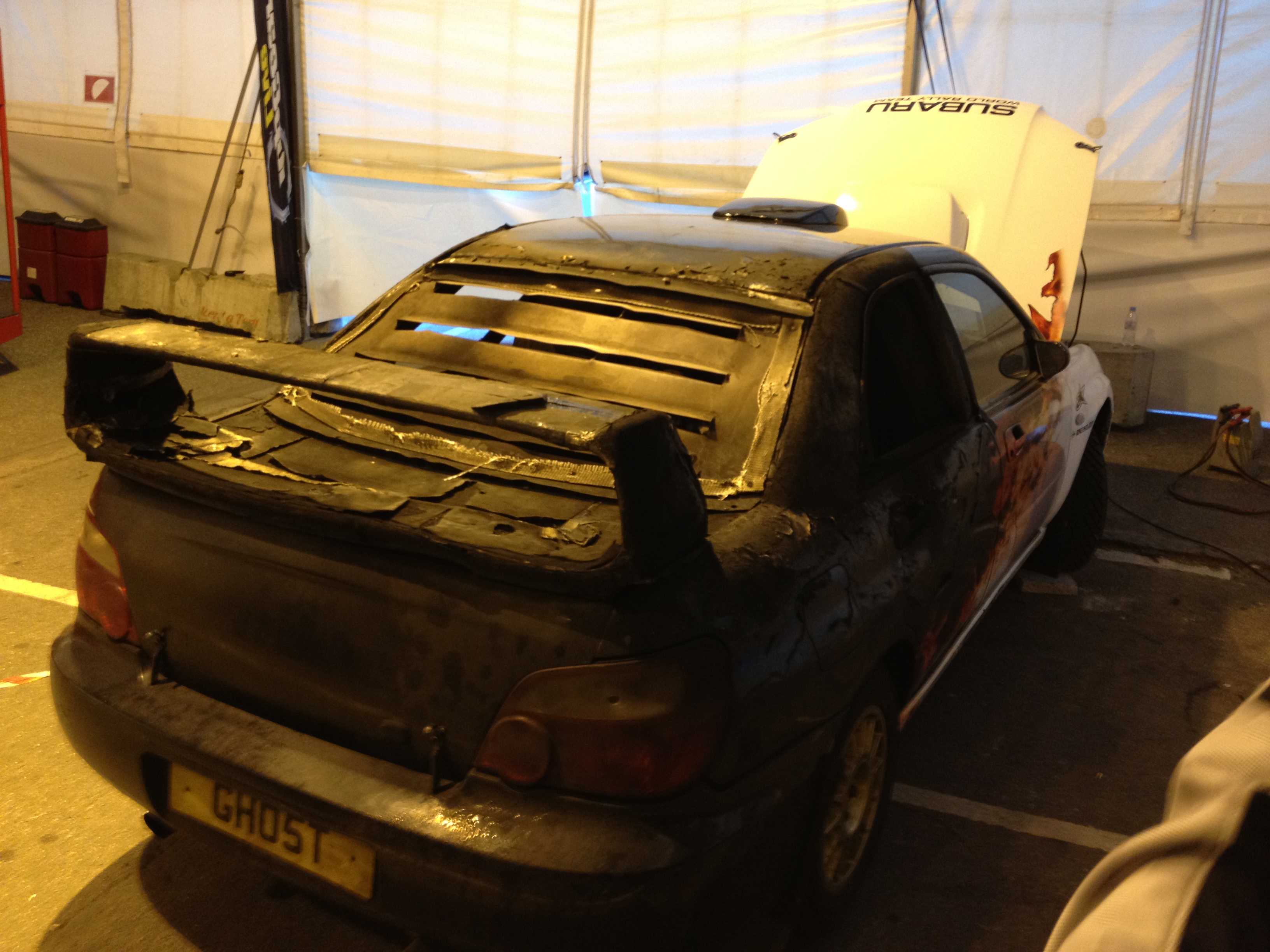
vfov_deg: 40.7
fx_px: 1284
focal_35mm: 35
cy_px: 476
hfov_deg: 52.6
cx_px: 635
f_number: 2.4
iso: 160
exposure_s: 1/20
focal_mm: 4.28
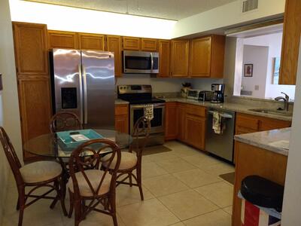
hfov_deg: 65.3
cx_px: 150
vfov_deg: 51.4
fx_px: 235
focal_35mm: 27
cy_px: 113
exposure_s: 1/50
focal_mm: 3.94
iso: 250
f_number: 1.8
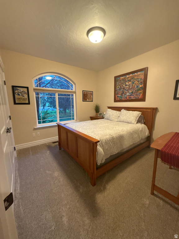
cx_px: 90
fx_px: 97
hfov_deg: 85.7
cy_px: 120
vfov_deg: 102.1
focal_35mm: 14
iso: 500
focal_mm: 2.22
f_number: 2.2
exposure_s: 1/60
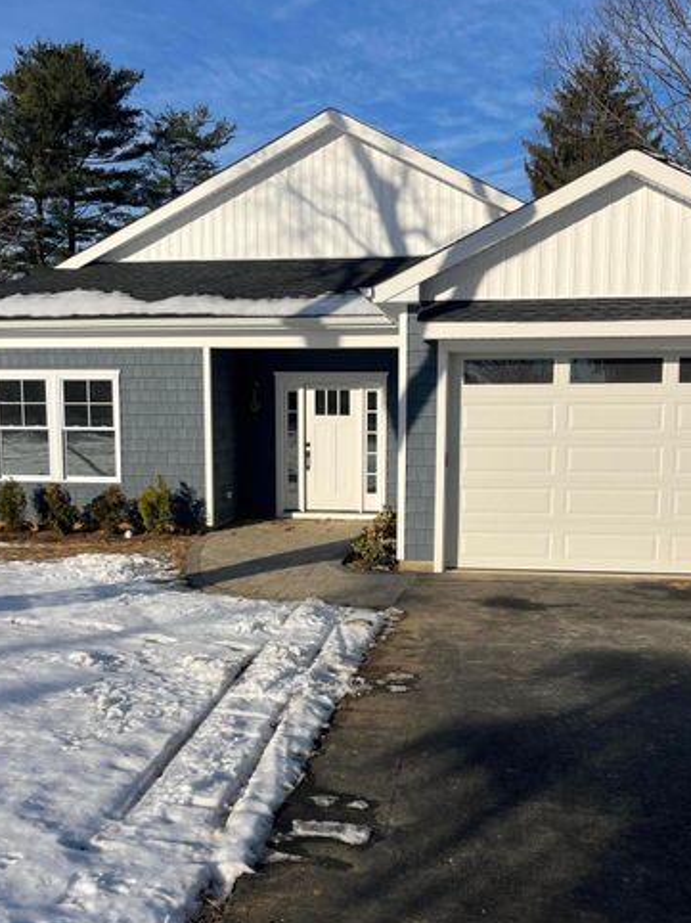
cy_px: 524
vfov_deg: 51.2
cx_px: 364
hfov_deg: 39.6
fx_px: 959
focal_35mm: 36
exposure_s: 1/6173
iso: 50
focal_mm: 5.1
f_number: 1.6
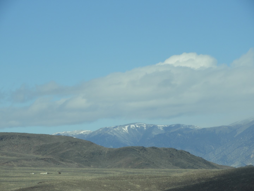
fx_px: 1981
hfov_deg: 7.3
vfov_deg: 5.5
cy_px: 96
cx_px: 127
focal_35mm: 270
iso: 100
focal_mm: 48.4
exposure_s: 1/800
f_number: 5.5
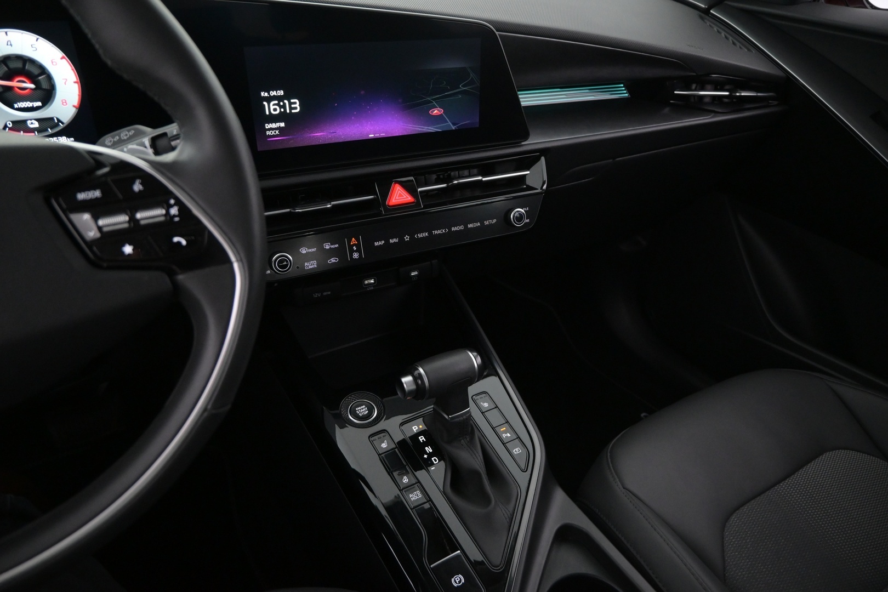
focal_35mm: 24
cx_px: 444
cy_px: 296
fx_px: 592
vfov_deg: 53.1
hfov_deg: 73.7
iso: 2500
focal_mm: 16
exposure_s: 1/50
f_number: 3.5
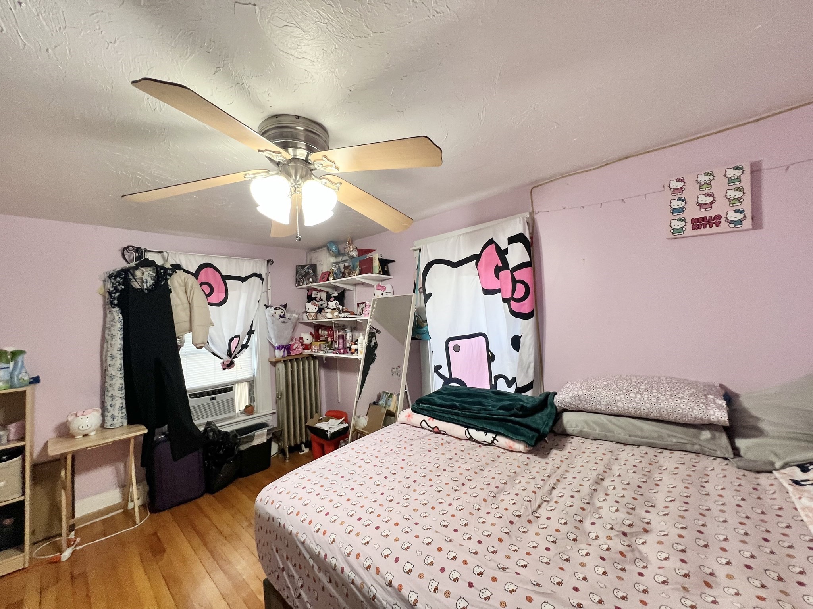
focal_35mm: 13
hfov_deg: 106.2
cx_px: 406
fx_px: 305
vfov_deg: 89.9
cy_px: 304
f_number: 1.8
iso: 200
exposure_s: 1/120
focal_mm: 1.57
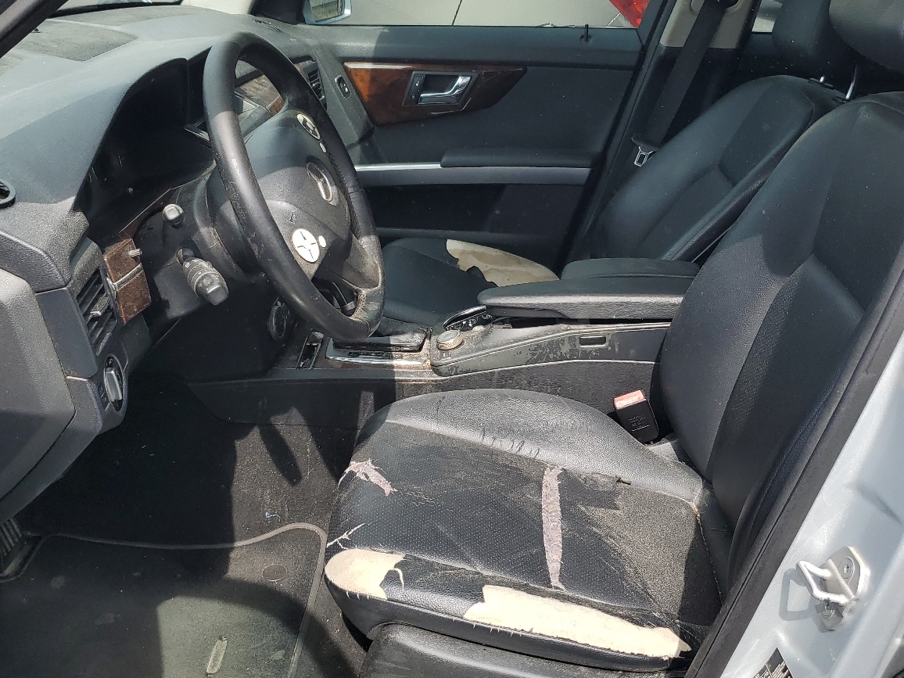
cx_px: 400
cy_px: 332
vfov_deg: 39.7
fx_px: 940
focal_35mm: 36
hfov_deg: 51.2
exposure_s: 1/1111
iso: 50
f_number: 1.5
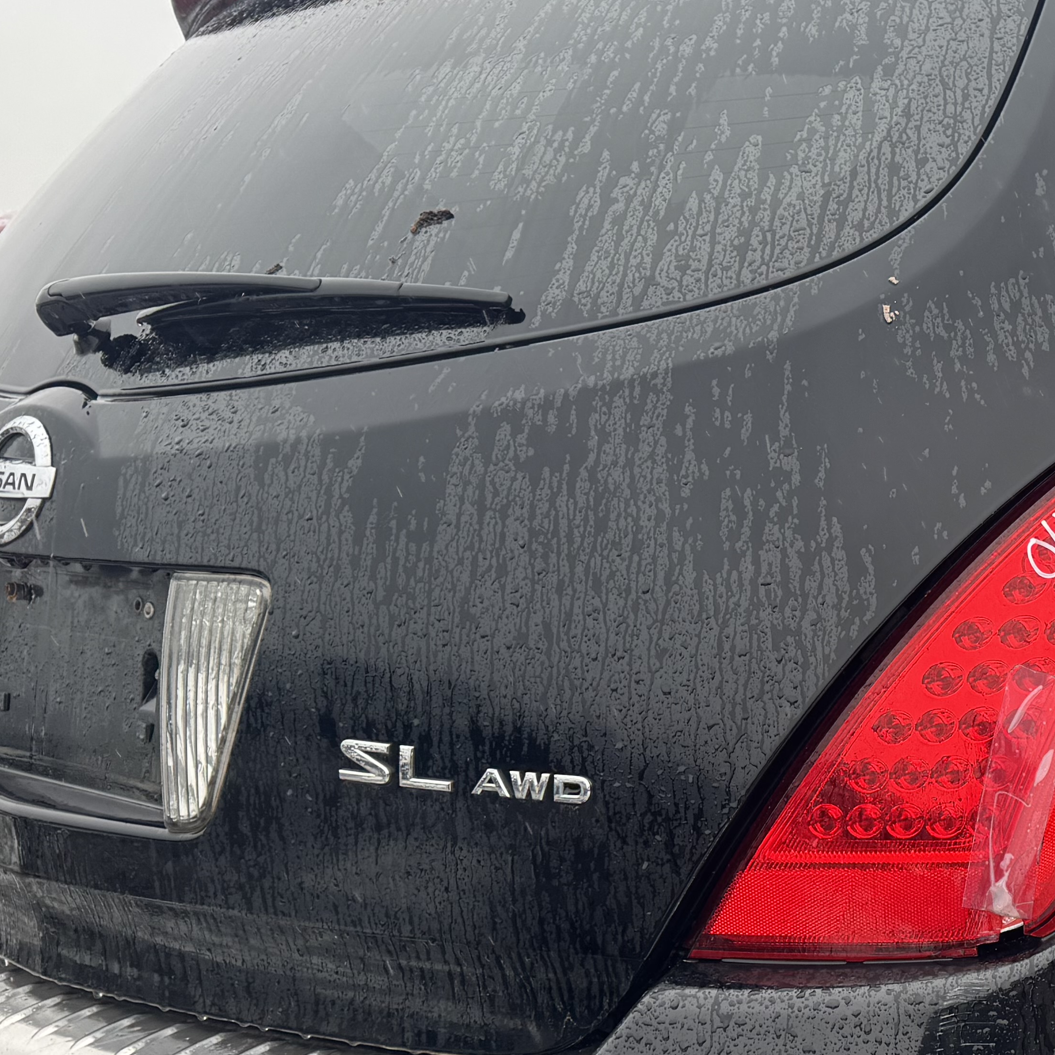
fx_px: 1896
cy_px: 741
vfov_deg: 30.7
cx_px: 1118
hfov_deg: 28.6
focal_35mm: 55
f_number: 1.78
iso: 64
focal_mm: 6.76
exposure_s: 1/131
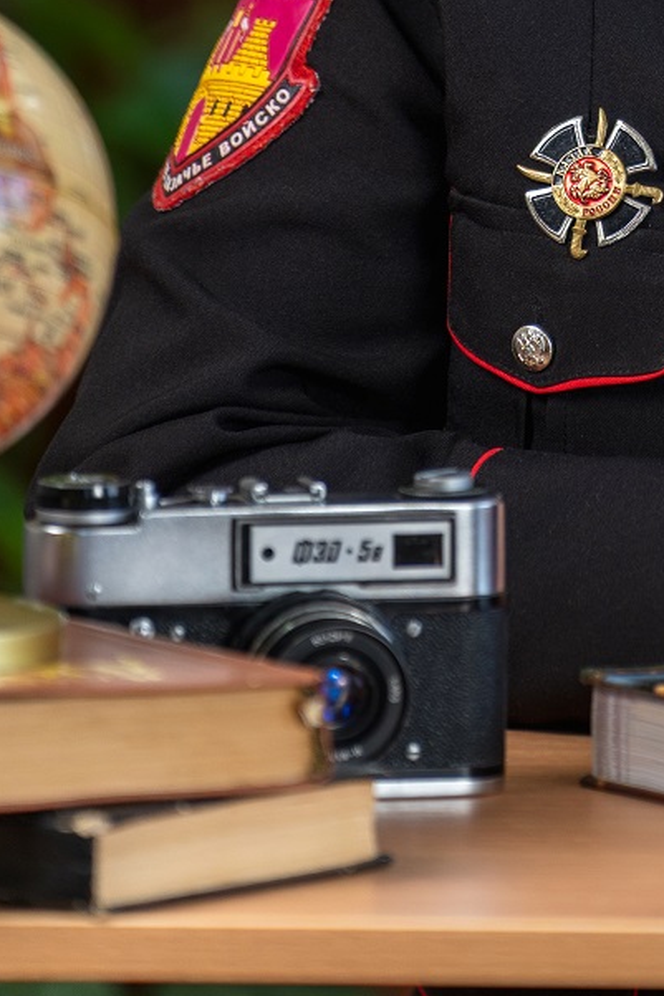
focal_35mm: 430
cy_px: -322
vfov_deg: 4.8
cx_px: 994
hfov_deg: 3.2
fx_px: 11903
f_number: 3.2
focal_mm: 139
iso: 250
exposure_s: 1/160
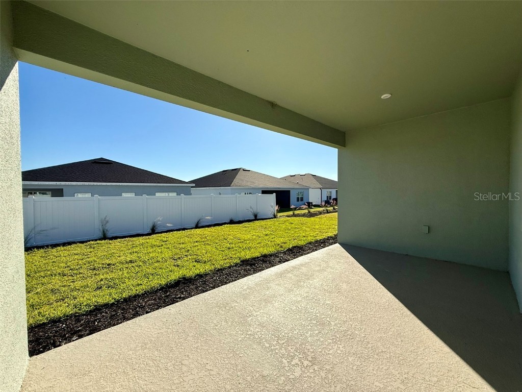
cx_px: 261
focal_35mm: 14
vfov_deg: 85.7
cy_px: 196
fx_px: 211
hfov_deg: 102.1
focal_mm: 2.22
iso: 50
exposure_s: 1/3289
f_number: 2.2
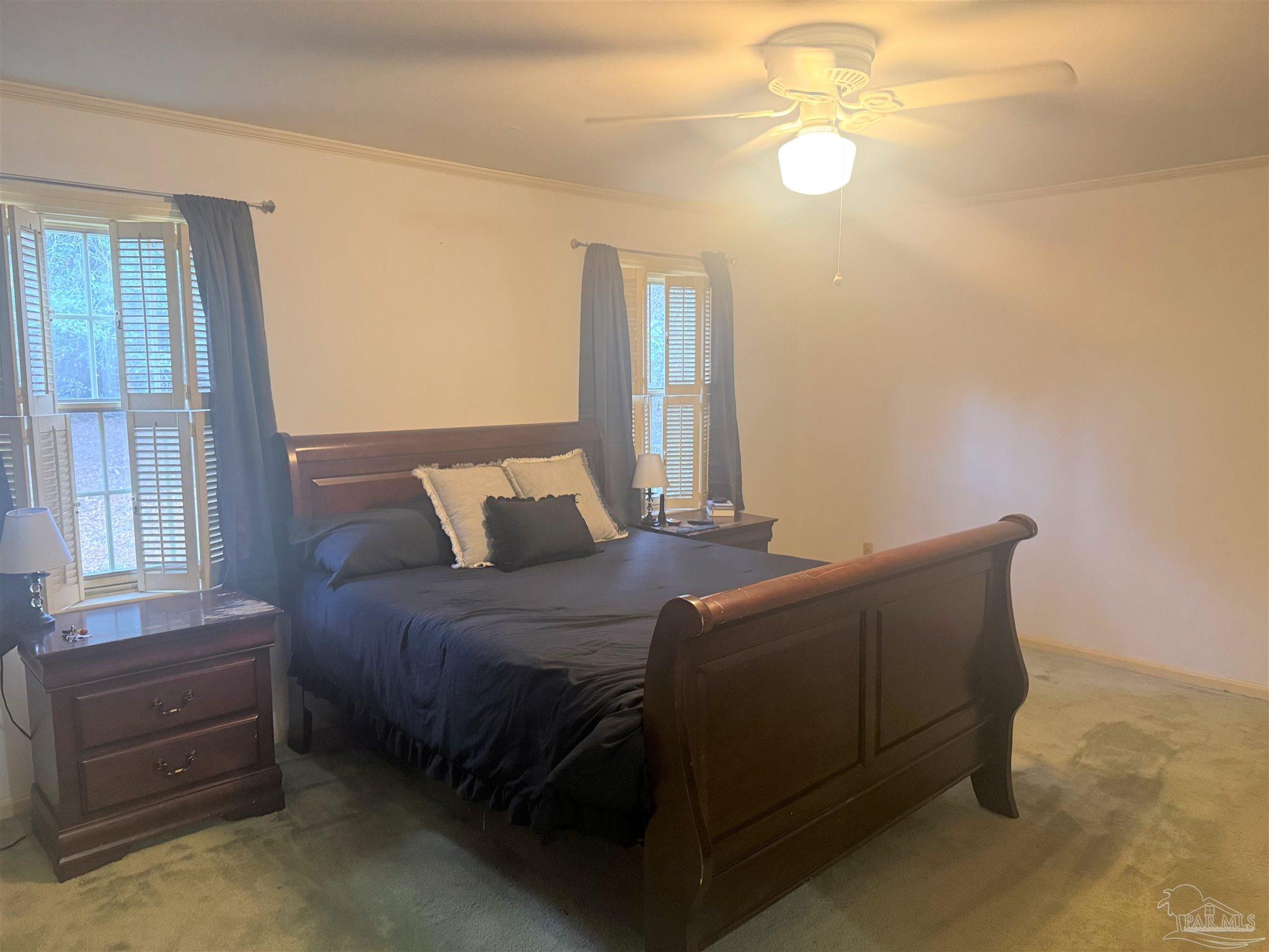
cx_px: 634
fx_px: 880
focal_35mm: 24
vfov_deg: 56.8
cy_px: 476
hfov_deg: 71.6
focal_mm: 6.76
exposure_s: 1/60
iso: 320
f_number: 1.78
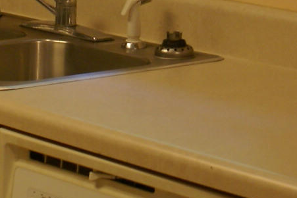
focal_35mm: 166
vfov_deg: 8.2
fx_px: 1370
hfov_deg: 12.4
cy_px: -67
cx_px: 131
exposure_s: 1/50
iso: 200
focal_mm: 26
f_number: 4.5
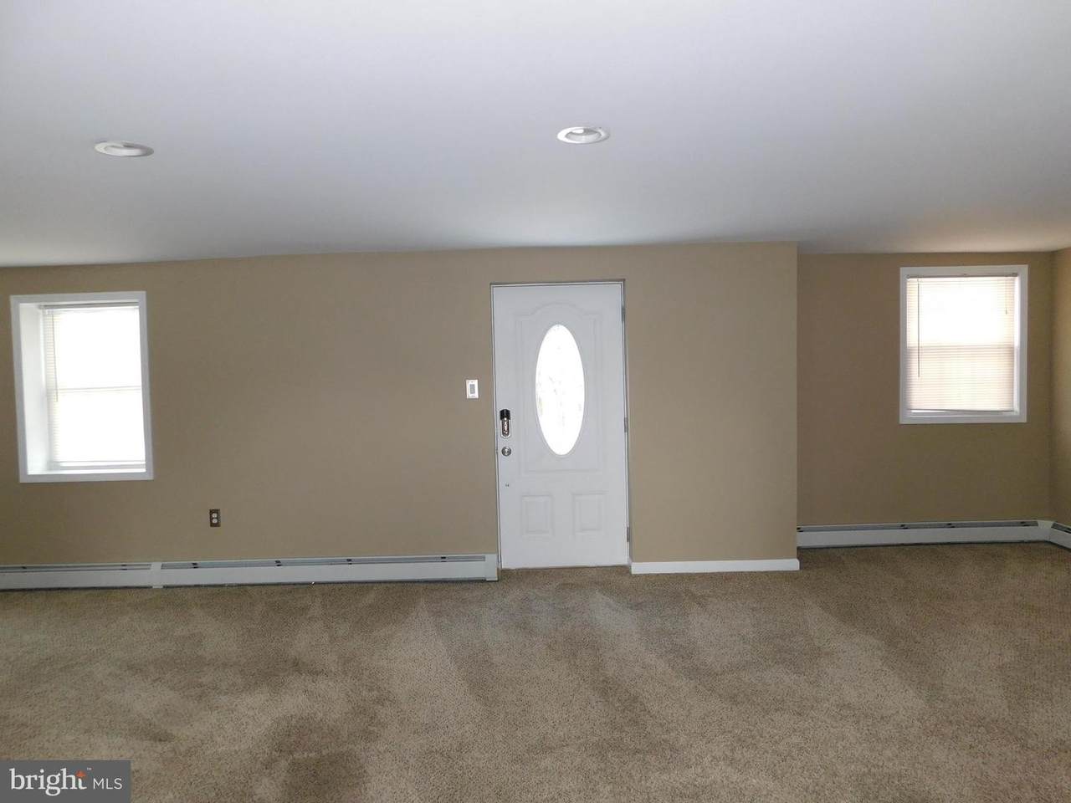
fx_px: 712
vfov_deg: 58.9
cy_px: 402
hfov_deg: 73.9
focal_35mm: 23
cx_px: 536
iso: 200
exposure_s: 1/30
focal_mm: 4
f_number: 3
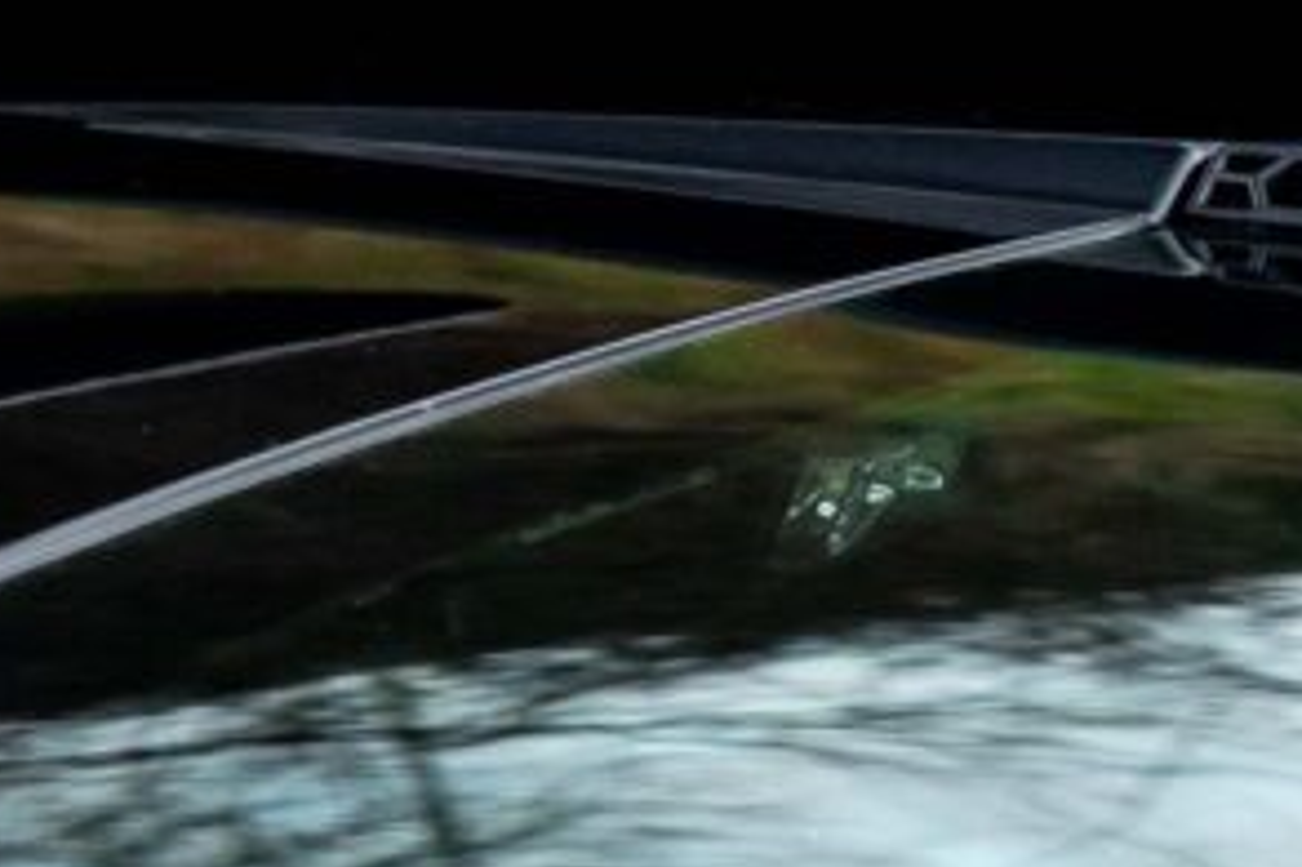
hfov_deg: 6.2
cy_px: -598
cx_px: -2915
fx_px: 10829
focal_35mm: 300
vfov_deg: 4.5
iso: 1250
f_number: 4.5
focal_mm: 42.8
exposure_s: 1/200
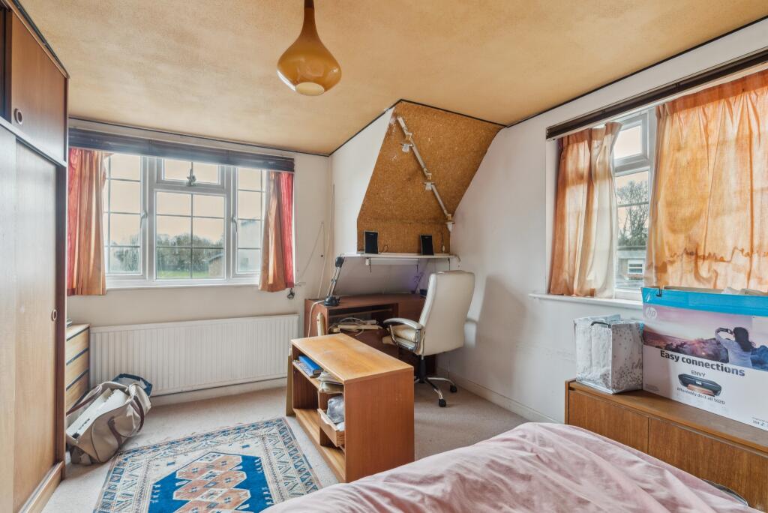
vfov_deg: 73.8
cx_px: 384
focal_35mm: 16
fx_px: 342
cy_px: 256
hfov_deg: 96.7
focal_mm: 16
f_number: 11
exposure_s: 1/6
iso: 640
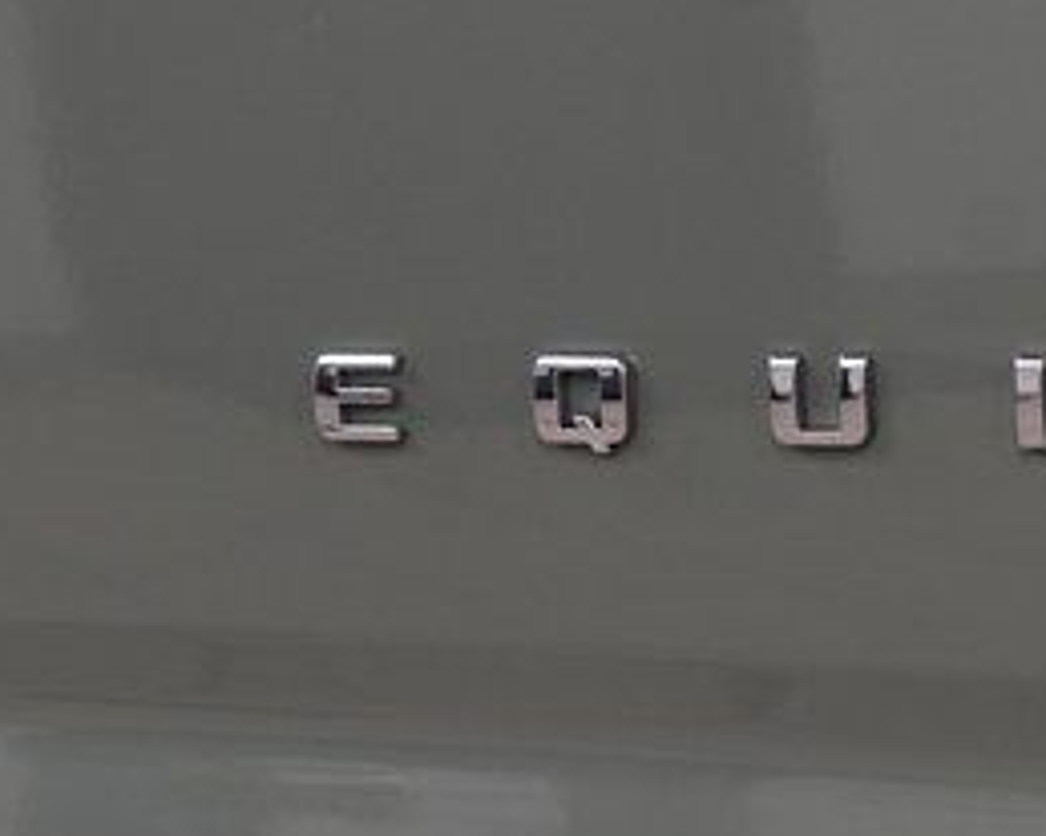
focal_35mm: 174
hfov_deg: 11.0
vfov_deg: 8.9
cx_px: 1074
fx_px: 5385
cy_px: 337
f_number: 5.6
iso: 1600
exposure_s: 1/60
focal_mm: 50
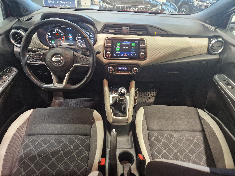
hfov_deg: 73.9
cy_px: 88
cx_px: 118
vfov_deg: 58.9
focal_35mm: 23
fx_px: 156
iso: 500
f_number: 1.8
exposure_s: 1/100
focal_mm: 5.4
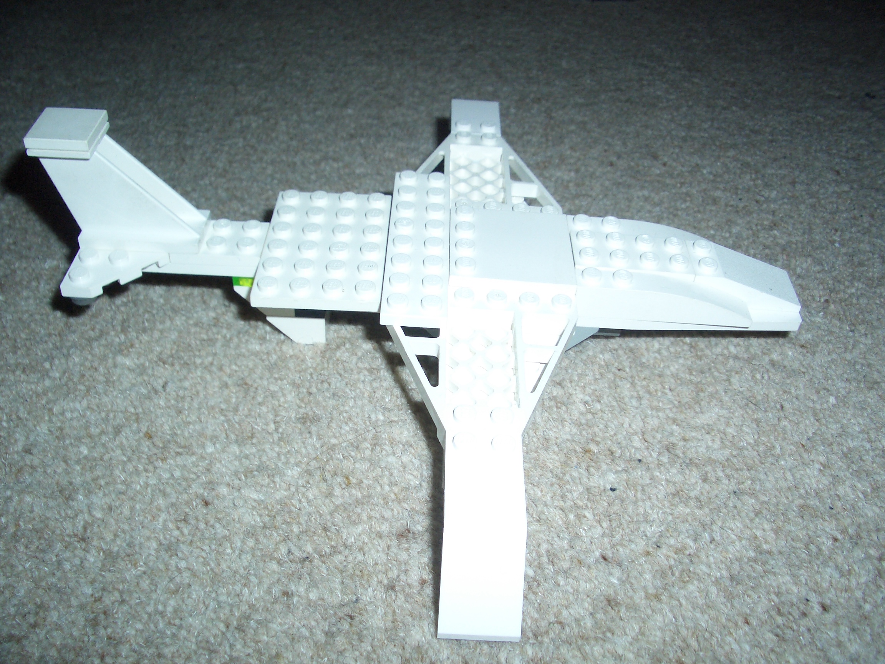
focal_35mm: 35
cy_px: 332
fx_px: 895
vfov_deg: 40.7
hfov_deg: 52.6
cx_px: 442
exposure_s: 1/60
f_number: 4.3
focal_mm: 5.8
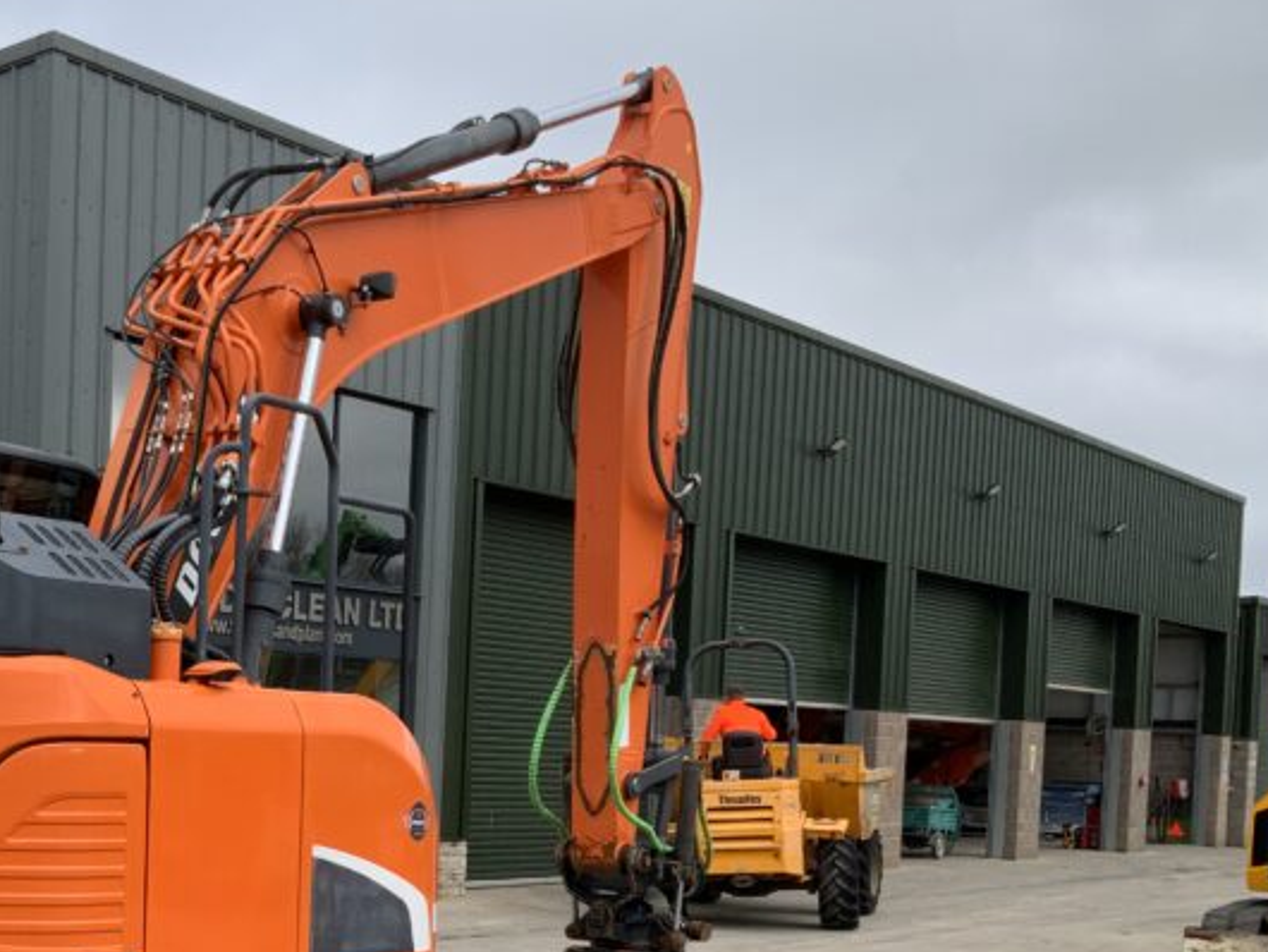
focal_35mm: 56
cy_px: 808
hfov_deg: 33.2
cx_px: 222
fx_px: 2052
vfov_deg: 25.5
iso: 16
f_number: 1.8
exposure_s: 1/997
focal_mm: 3
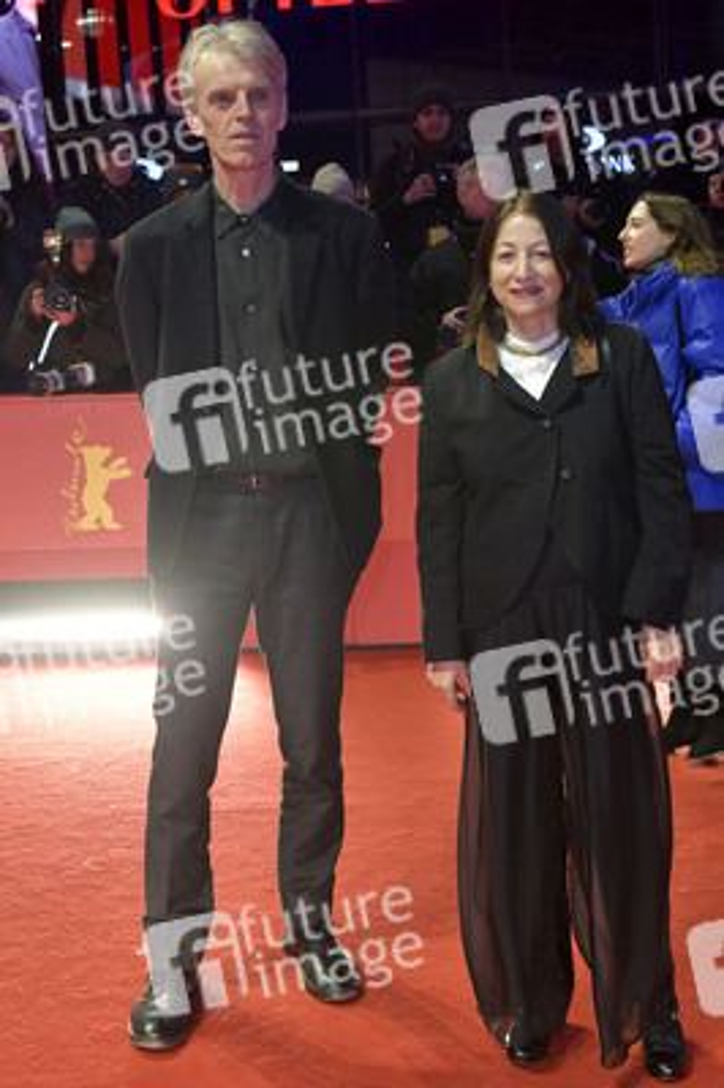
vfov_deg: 50.7
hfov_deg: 35.0
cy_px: 544
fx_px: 1148
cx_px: 362
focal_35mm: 38
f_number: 5.6
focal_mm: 38
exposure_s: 1/200
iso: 1250
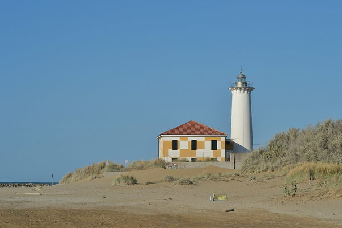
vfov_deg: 13.0
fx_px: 997
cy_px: 114
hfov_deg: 19.5
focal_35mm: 105
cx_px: 171
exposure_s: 1/250
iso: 100
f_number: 13
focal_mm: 70
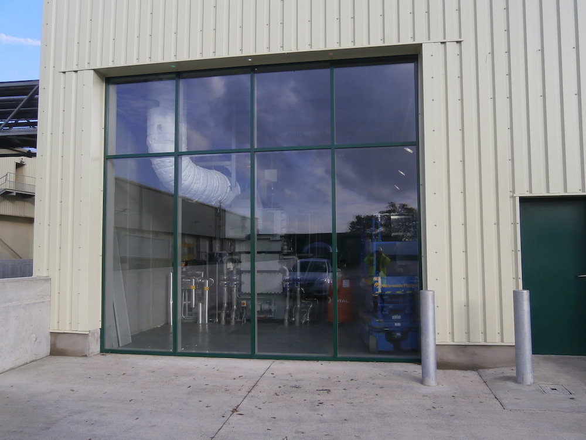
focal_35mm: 26
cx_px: 293
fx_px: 440
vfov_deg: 53.1
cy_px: 220
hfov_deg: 67.3
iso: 80
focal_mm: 4.7
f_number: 2.8
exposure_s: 1/500
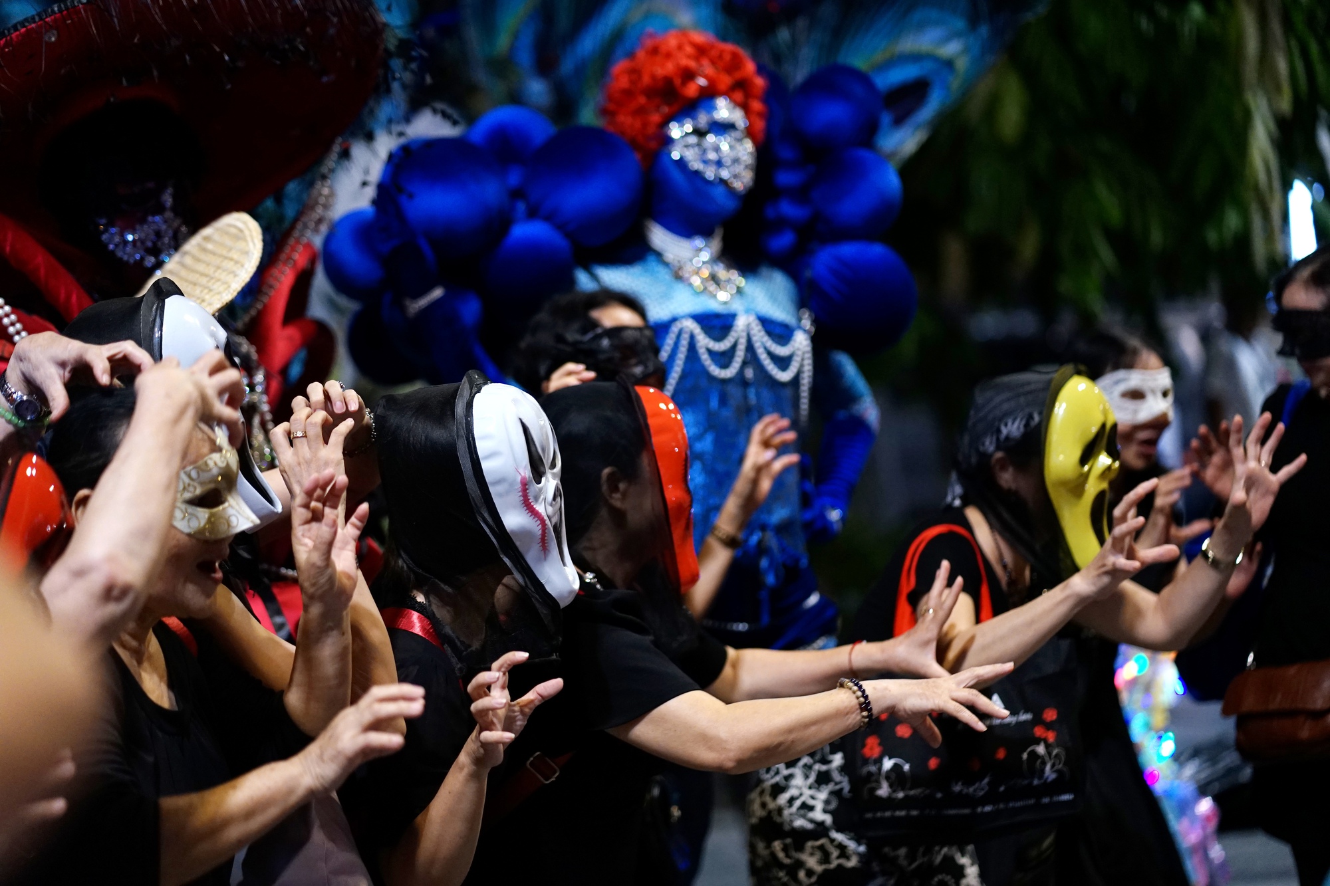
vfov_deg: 16.1
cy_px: 443
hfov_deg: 23.9
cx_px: 665
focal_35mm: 85
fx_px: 3140
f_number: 1.8
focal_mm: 85
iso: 1600
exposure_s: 1/250
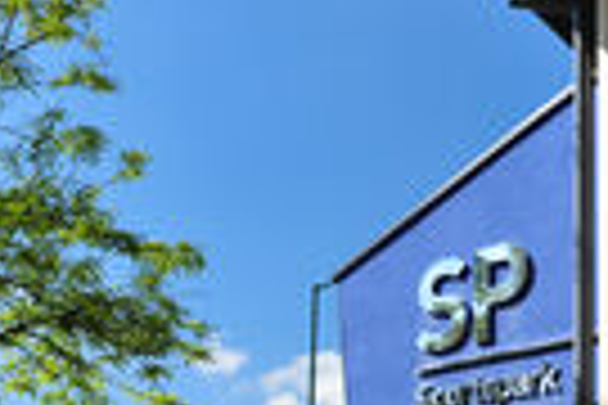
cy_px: 450
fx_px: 1199
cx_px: 405
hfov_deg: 28.3
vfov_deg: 18.4
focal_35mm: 71
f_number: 9
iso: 250
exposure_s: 1/125
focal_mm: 24
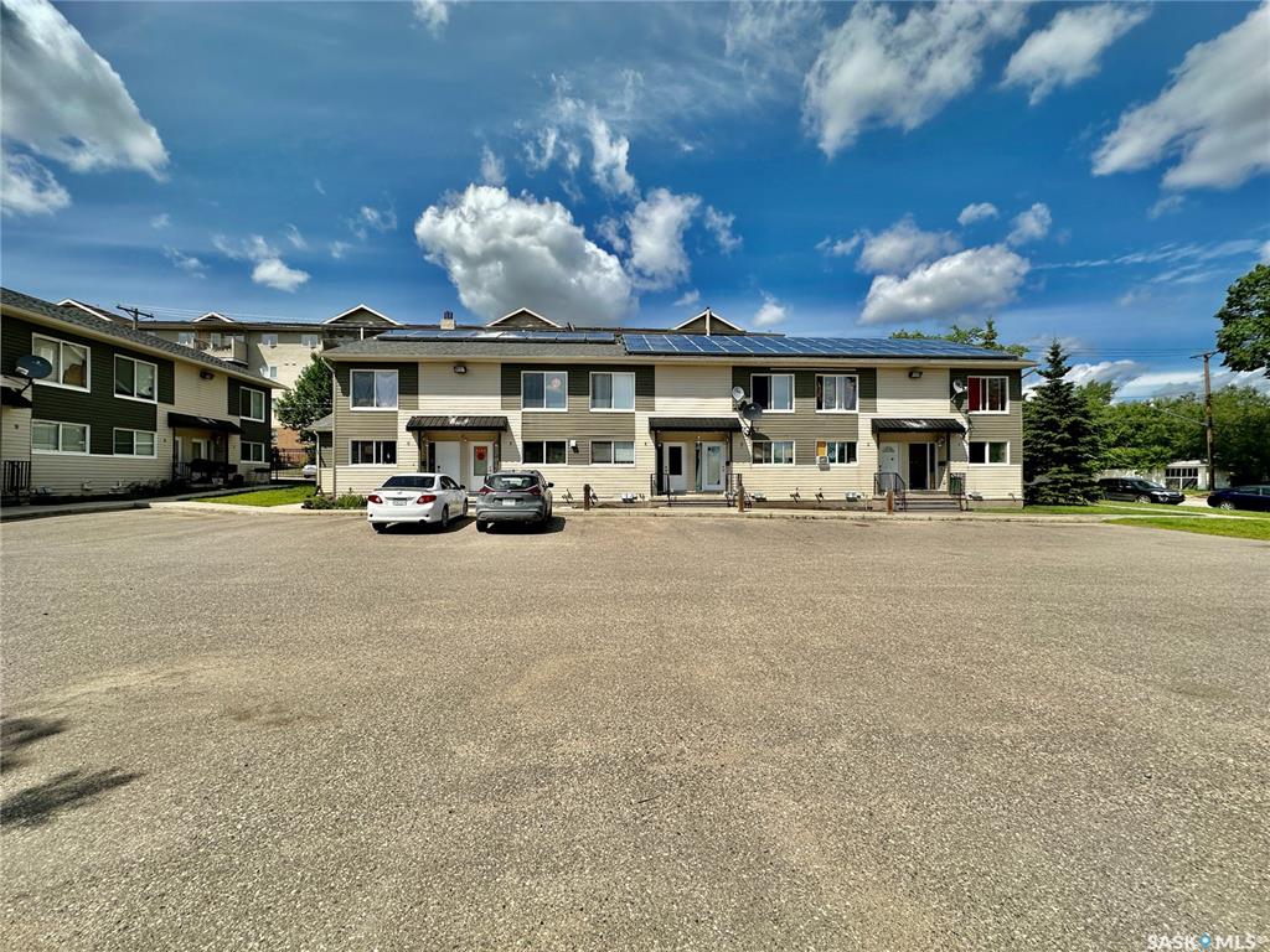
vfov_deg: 85.7
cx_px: 635
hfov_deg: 102.1
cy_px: 476
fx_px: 514
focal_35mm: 14
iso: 50
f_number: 2.2
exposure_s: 1/2174
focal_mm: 2.22
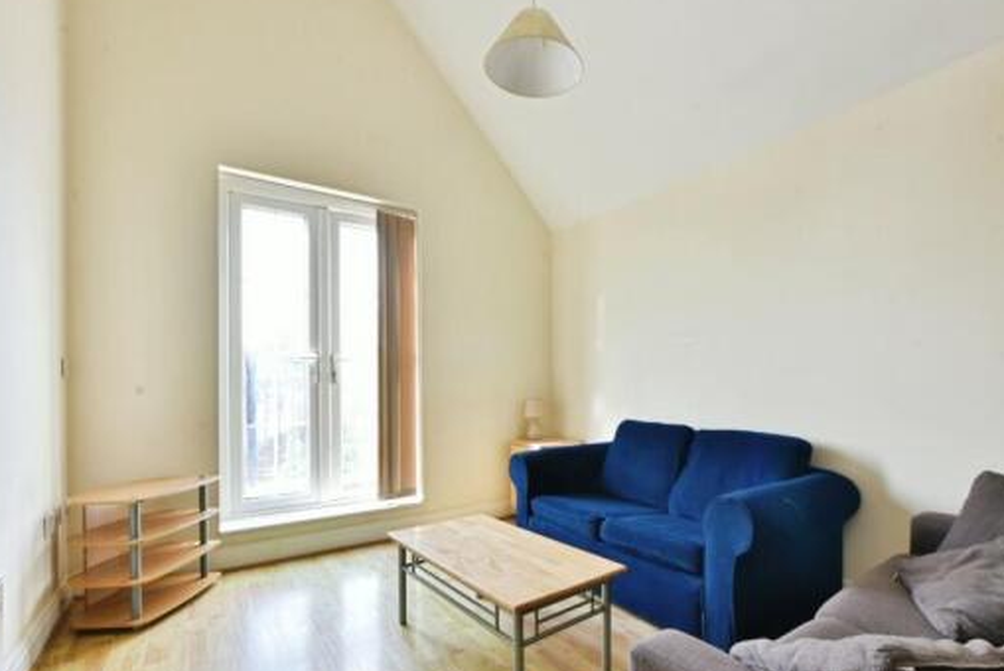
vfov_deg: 66.8
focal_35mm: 18
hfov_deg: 89.6
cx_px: 556
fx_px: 502
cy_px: 404
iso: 640
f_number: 11
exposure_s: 1/15
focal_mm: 14
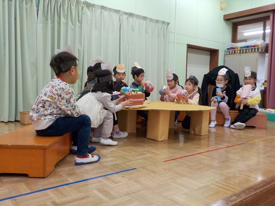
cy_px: 103
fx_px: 238
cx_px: 138
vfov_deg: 46.8
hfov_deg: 60.0
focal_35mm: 30
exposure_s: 1/30
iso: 160
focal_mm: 4.1
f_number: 3.3
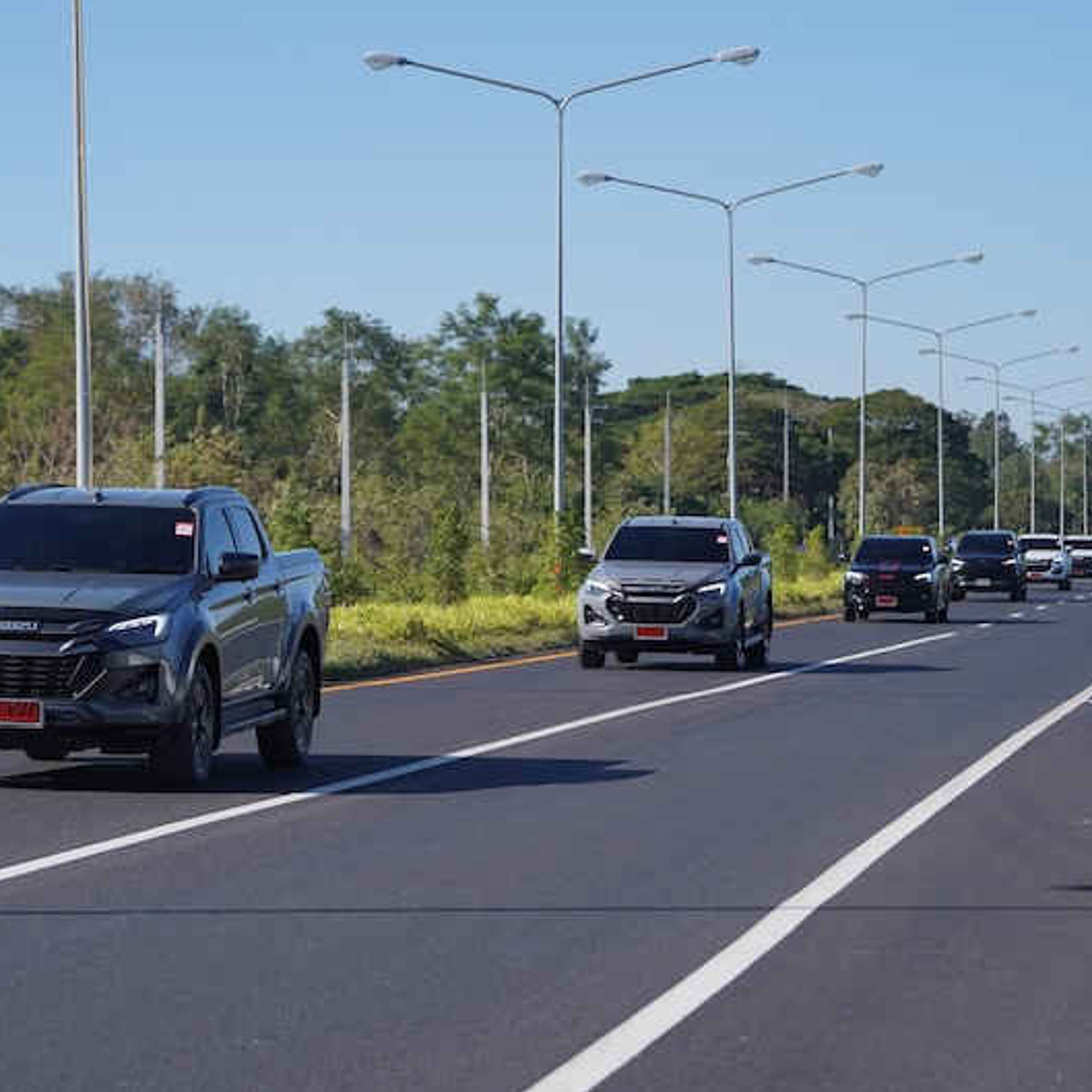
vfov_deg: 12.9
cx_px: 374
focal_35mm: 135
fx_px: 4818
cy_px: 546
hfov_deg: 12.9
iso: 400
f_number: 5.6
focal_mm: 105
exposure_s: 1/2000
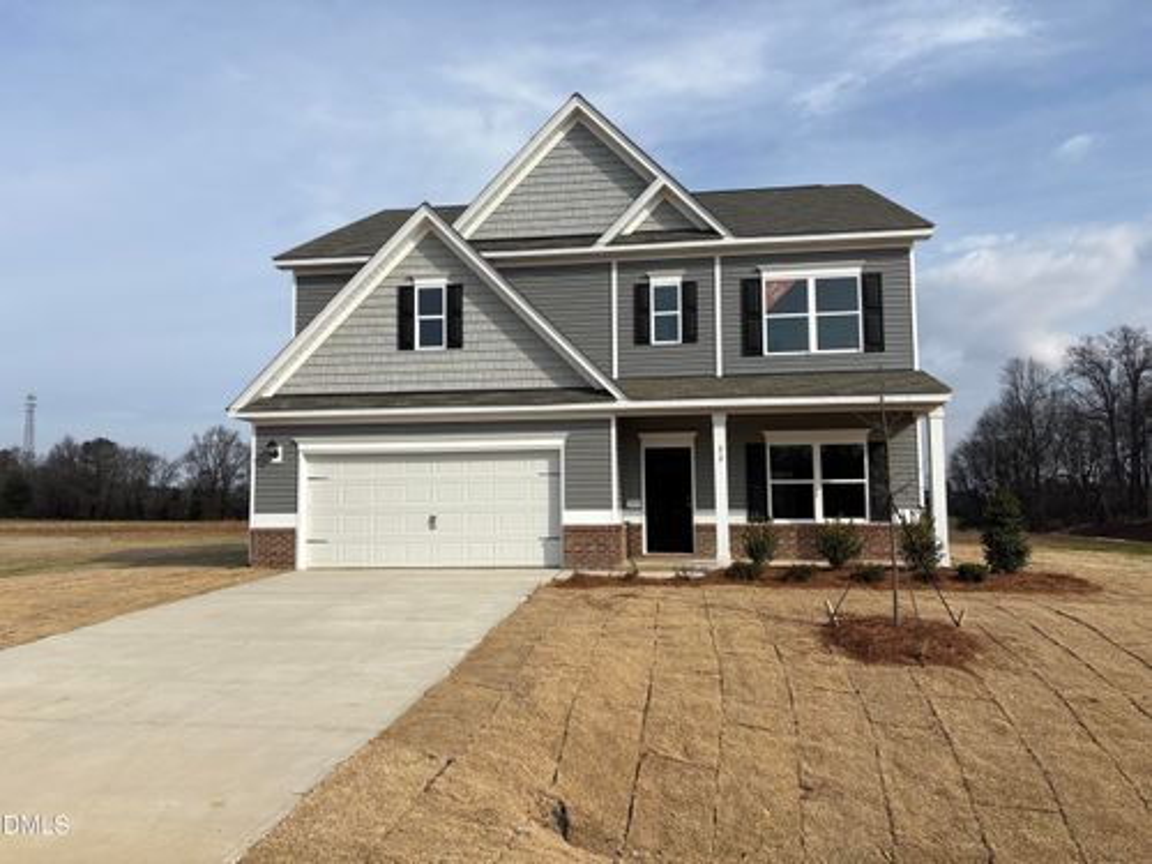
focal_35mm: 26
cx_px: 576
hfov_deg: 67.3
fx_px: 865
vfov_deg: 53.1
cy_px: 432
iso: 50
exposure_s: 1/4950
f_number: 1.6
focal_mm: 5.96
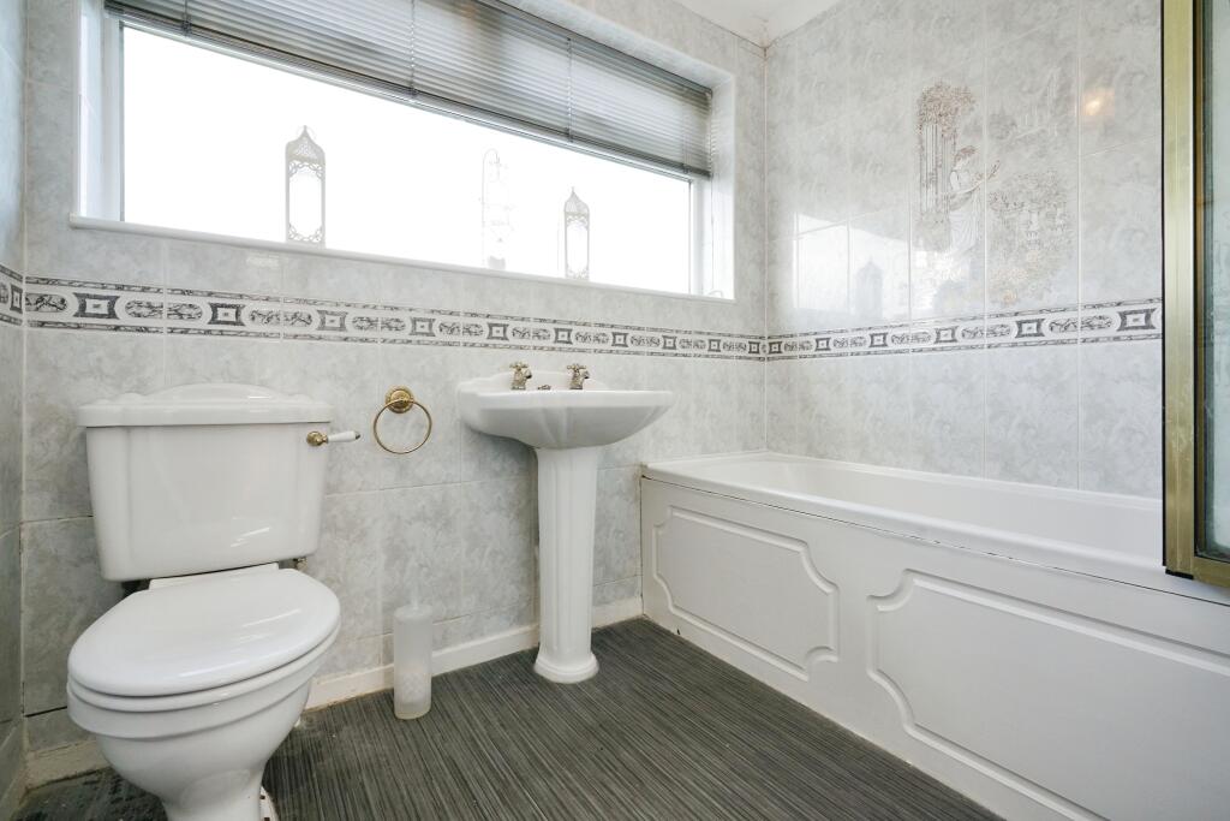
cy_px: 410
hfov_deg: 96.7
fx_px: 547
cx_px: 615
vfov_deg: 73.8
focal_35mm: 16
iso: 1000
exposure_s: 1/60
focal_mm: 16
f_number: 10
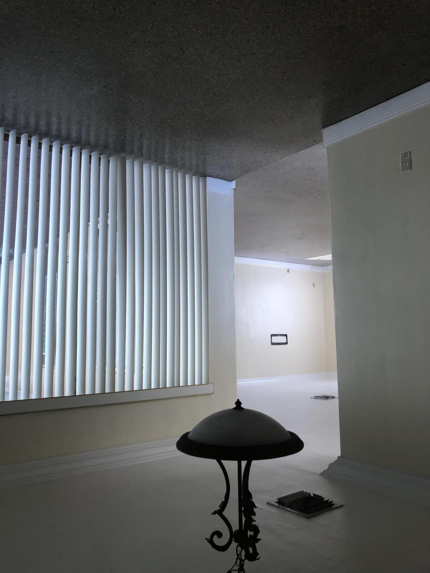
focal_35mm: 28
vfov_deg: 63.4
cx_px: 215
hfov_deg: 49.7
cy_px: 286
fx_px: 464
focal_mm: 4
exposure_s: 1/120
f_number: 1.8
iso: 50
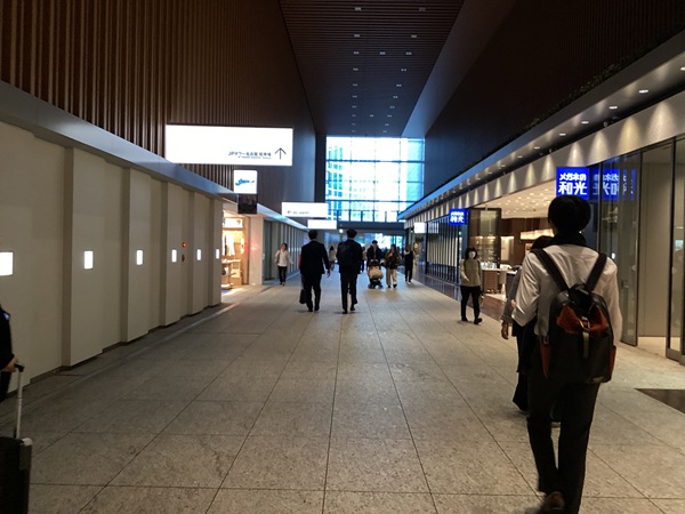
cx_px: 342
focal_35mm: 31
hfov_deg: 58.4
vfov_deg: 45.4
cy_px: 257
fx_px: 613
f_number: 2.4
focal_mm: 3.3
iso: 160
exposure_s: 1/60
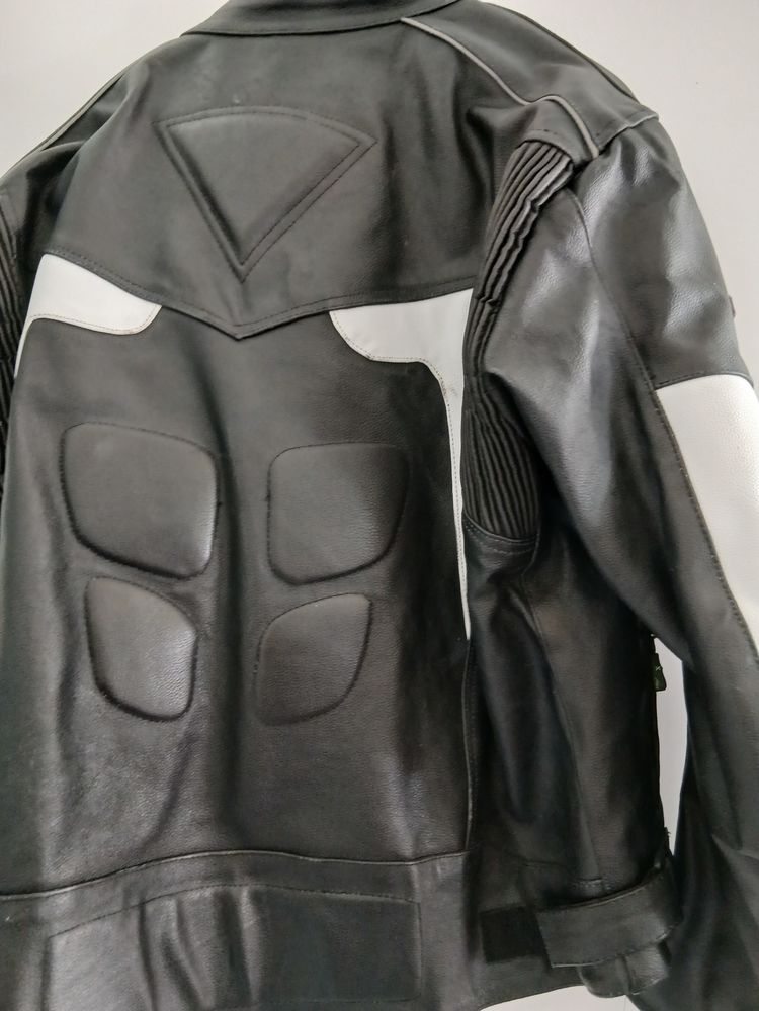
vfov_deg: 67.3
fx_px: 760
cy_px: 506
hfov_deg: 53.1
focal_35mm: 26
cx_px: 380
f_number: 1.8
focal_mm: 3.98
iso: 320
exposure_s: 1/25
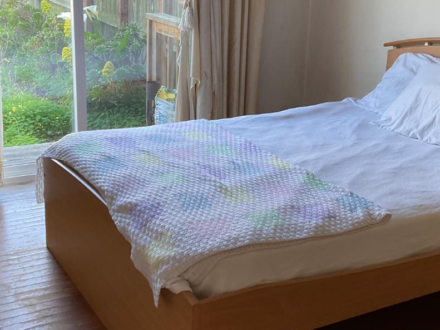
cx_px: 262
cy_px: 134
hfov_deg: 34.8
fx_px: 699
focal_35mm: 55
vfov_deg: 26.5
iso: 50
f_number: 1.8
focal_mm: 3
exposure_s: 1/60
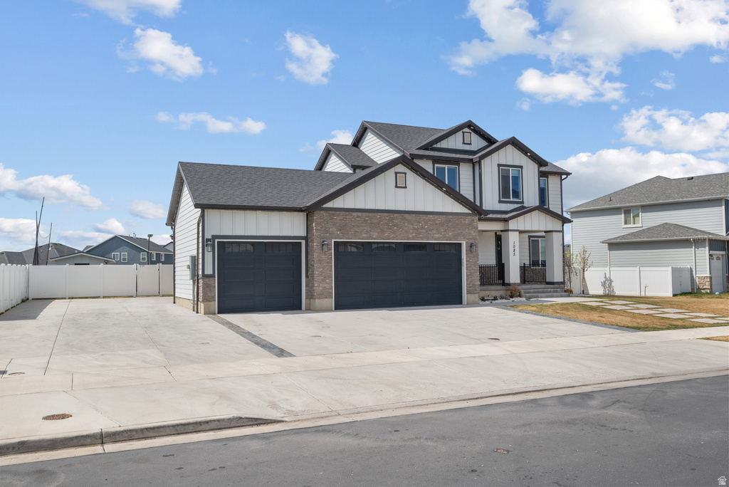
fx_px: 557
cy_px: 244
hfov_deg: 66.4
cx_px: 364
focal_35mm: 28
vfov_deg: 47.2
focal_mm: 27.5
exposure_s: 1/125
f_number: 8
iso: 800
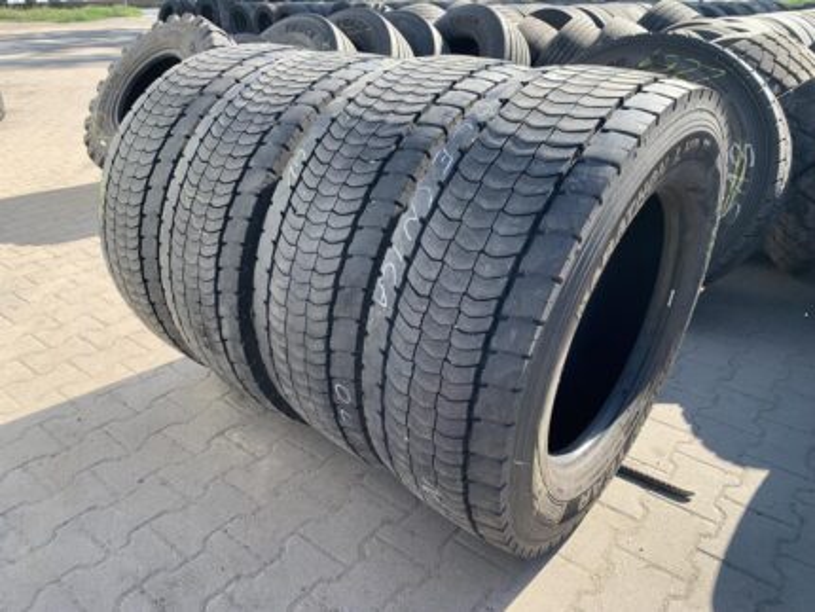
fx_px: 612
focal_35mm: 26
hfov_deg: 67.3
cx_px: 408
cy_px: 306
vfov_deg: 53.1
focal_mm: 4.25
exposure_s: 1/507
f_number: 1.8
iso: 25
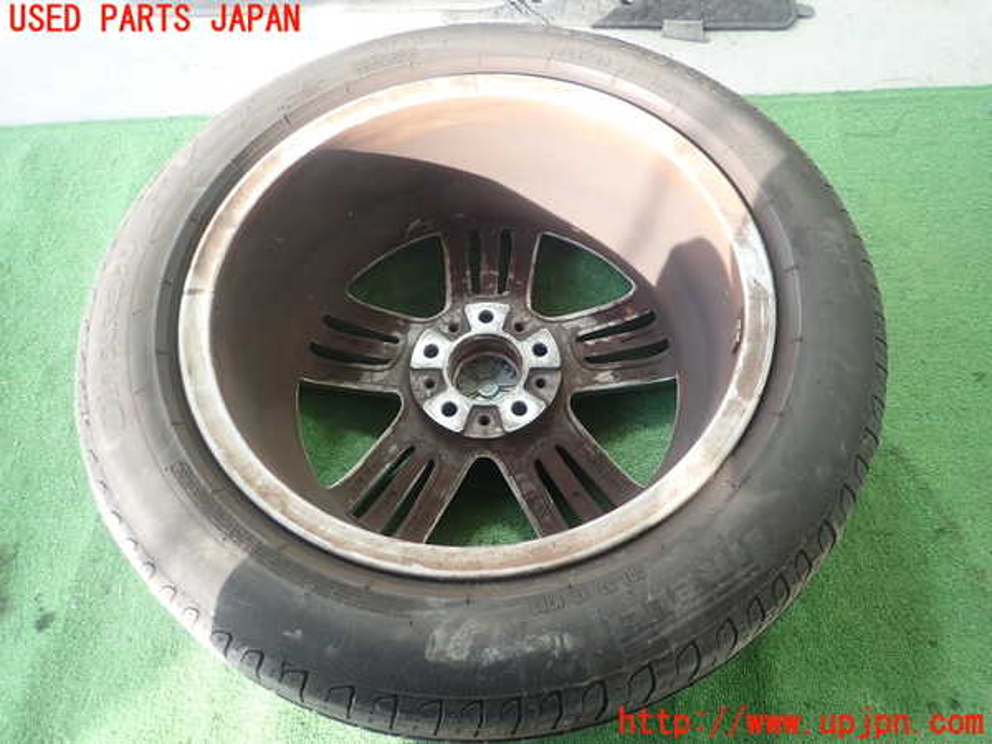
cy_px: 372
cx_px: 496
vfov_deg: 54.9
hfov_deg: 69.4
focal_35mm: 25
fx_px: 716
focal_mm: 4.5
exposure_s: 1/50
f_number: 2
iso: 200
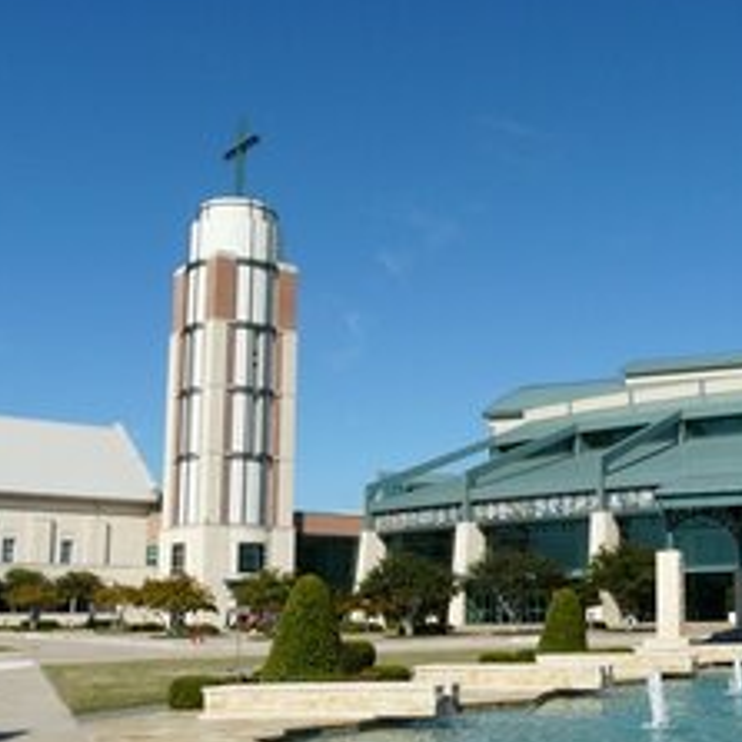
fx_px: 1116
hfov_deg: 36.3
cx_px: 516
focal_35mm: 46
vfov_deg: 36.8
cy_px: 384
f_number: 7.1
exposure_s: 1/400
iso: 100
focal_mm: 4.6
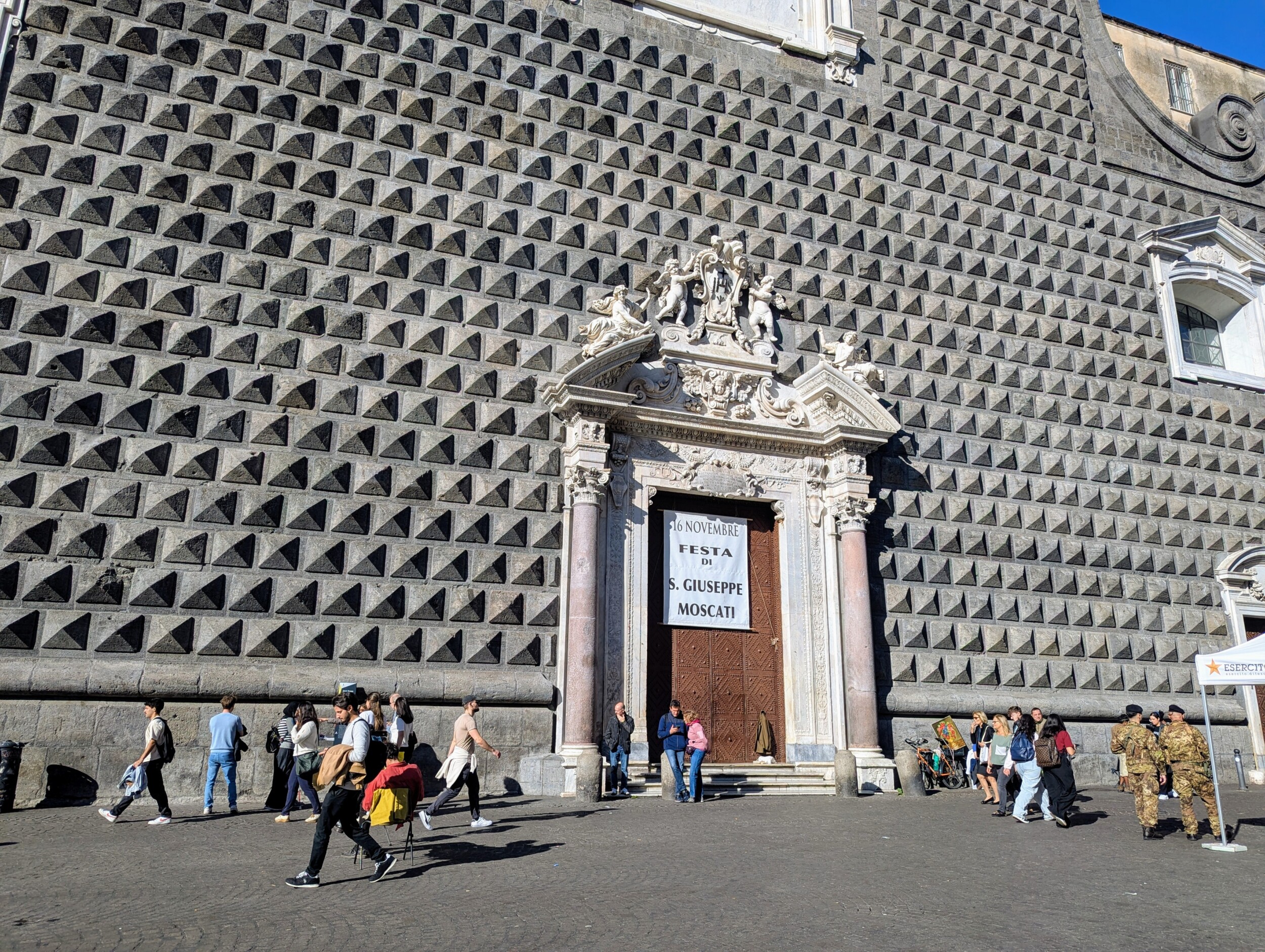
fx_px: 878
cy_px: 476
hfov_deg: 71.5
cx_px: 632
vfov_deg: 56.9
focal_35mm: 24
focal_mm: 6.81
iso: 42
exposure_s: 1/2358
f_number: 1.85
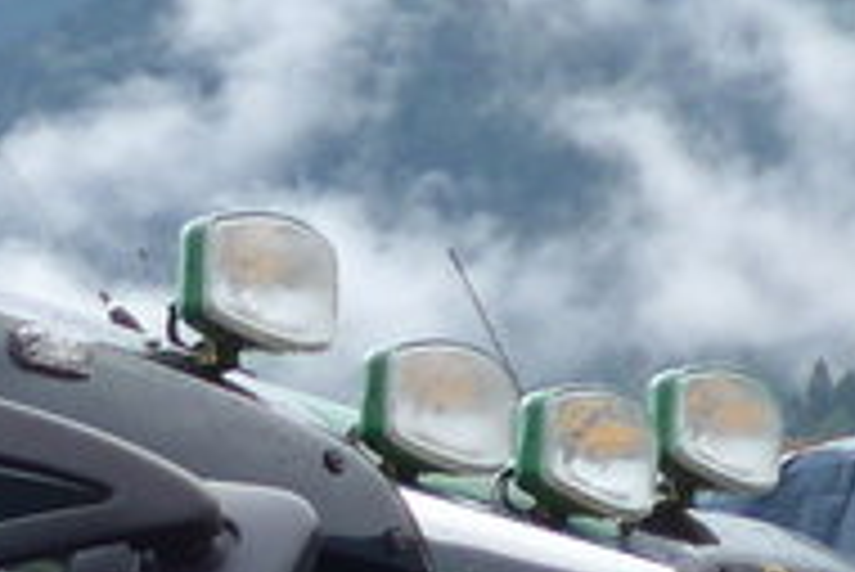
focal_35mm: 256
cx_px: -1292
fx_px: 6084
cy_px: 1410
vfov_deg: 5.2
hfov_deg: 7.4
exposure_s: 1/500
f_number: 2.8
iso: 80
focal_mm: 8
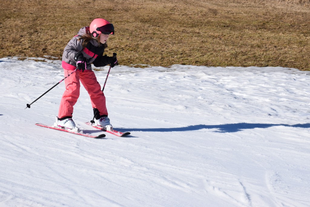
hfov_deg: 20.6
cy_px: 104
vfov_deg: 13.8
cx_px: 155
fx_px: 853
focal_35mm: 99
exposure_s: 1/500
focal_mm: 66
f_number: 11
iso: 200
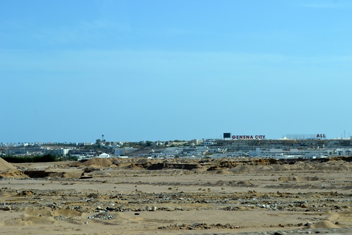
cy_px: 118
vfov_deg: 16.6
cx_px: 176
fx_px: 807
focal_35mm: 82
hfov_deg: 24.6
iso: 100
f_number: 8
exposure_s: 1/250
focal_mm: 55
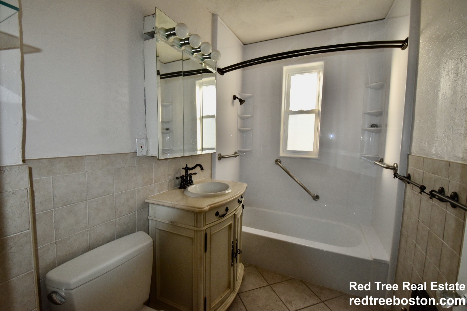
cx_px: 234
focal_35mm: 15
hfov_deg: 100.4
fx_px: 195
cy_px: 156
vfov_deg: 77.3
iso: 800
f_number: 5.6
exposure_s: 1/125
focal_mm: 10
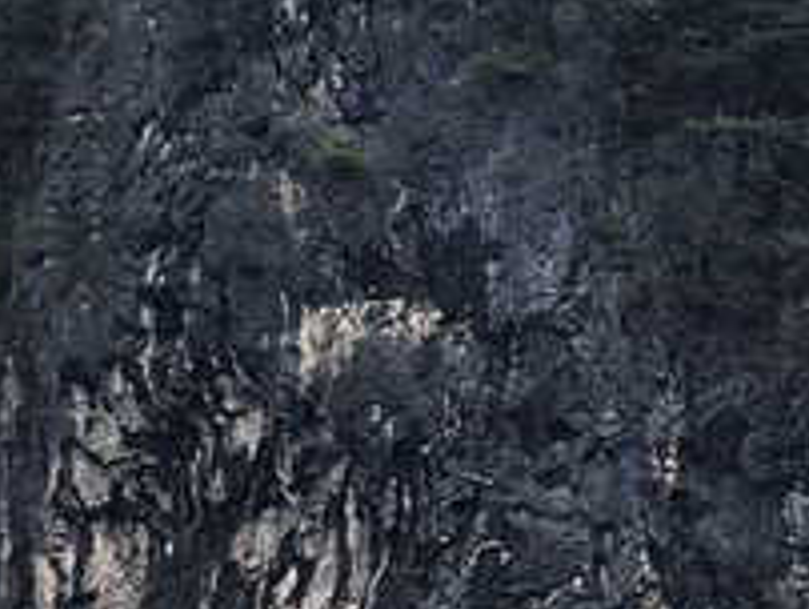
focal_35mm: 289
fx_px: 6762
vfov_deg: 5.1
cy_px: -317
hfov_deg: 6.8
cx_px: 1133
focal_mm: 5.75
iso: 50
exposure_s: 1/4785
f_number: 1.4
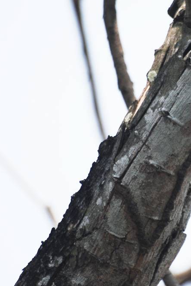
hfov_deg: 1.3
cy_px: 127
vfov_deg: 1.9
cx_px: 227
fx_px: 8599
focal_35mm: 1080
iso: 200
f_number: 5.6
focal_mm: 300
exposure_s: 1/640
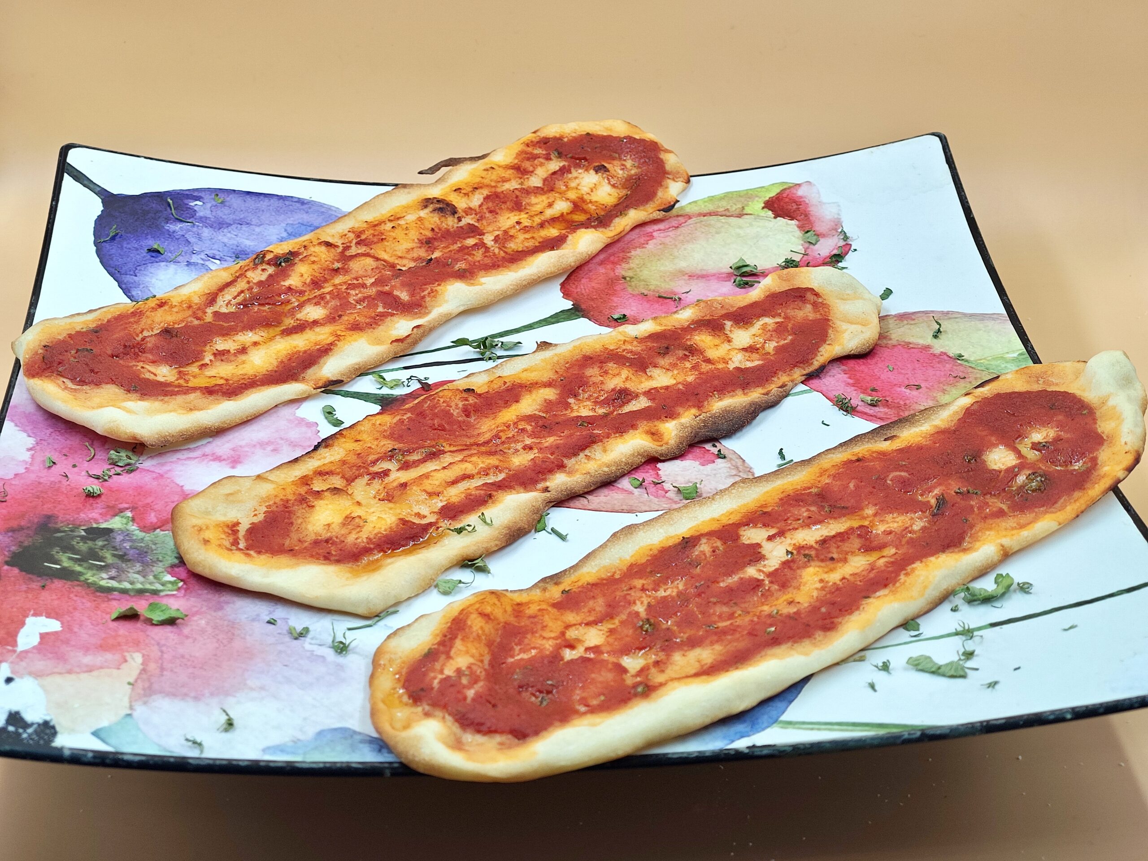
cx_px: 574
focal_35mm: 60
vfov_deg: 24.4
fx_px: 1990
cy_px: 430
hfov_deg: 32.2
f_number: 2
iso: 125
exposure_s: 1/100
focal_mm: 9
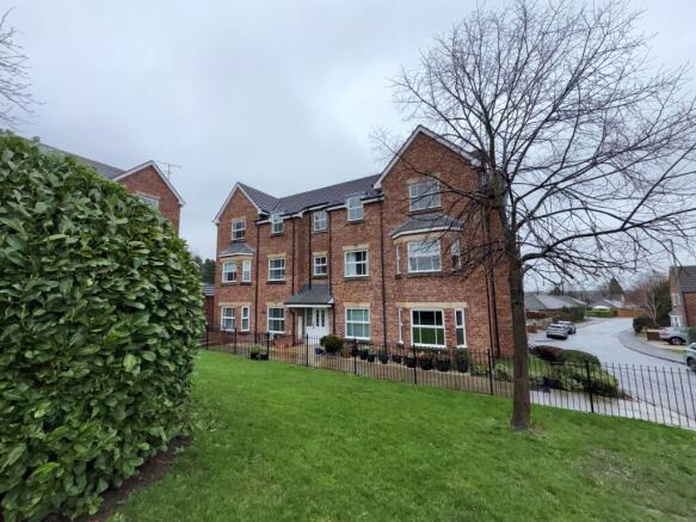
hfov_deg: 102.1
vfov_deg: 85.7
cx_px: 348
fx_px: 281
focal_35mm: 14
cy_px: 261
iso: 100
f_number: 2.2
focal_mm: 2.22
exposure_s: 1/121
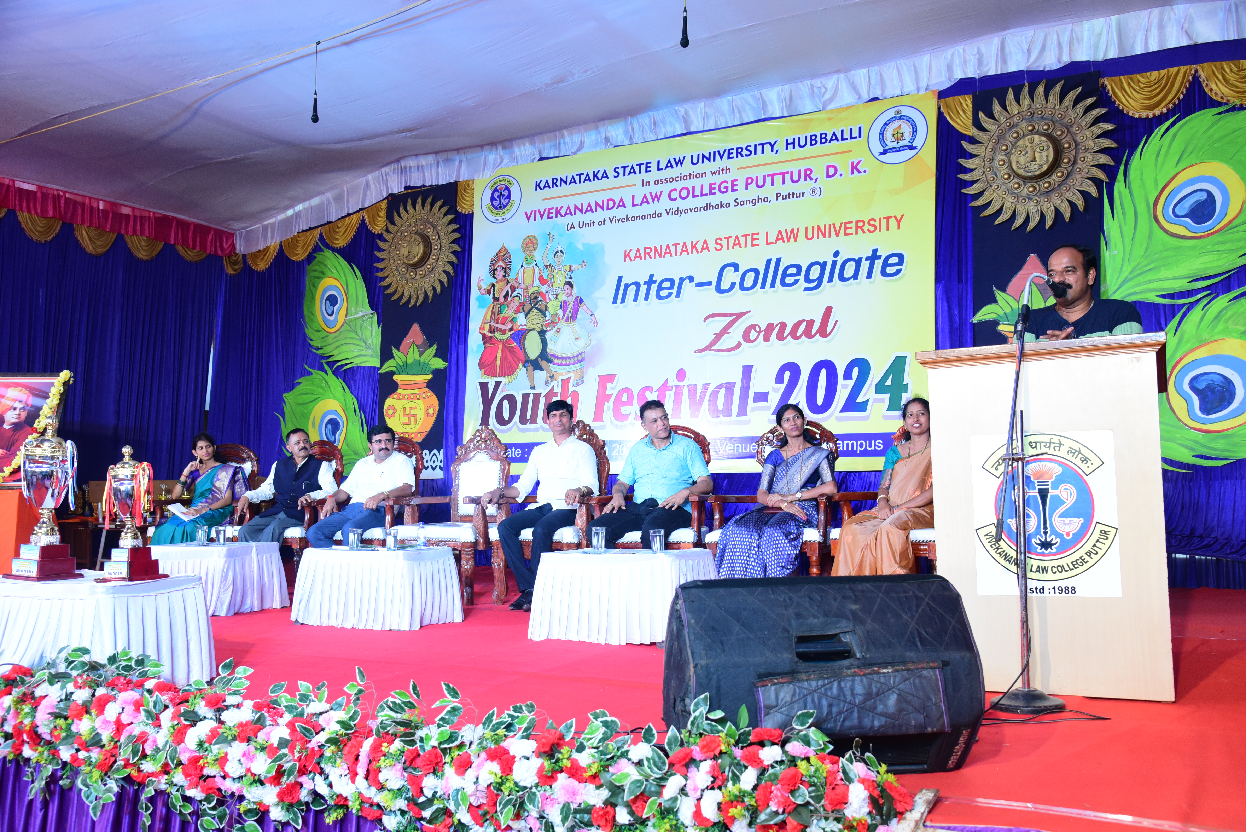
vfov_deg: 42.4
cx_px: 623
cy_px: 416
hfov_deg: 60.3
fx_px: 1073
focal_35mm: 31
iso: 1600
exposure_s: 1/100
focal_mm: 31
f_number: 5.6
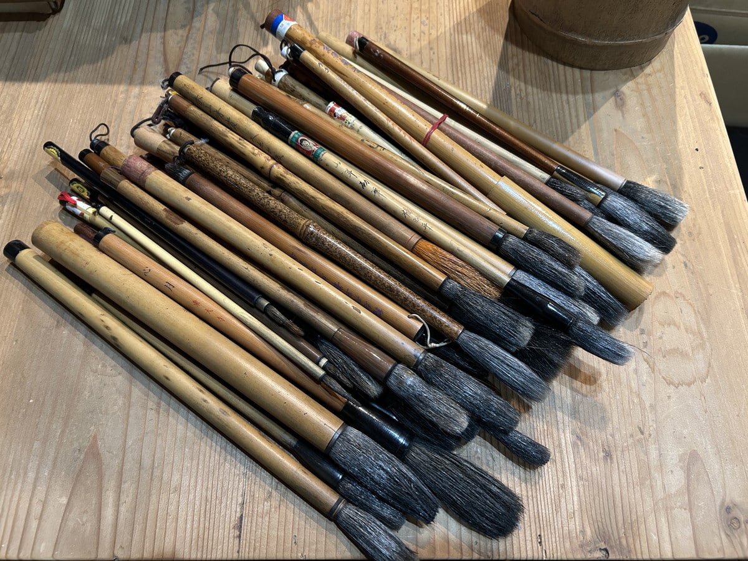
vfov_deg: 53.1
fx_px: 562
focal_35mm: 26
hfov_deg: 67.3
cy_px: 280
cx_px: 374
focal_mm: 5.7
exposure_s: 1/40
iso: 400
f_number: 1.5
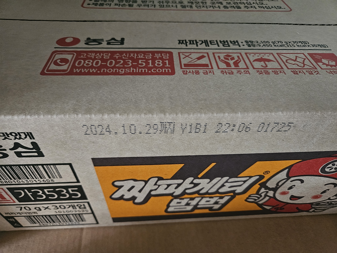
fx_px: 224
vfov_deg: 58.9
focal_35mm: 23
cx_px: 168
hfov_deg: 73.9
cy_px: 126
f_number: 1.8
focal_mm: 5.4
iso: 640
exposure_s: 1/24
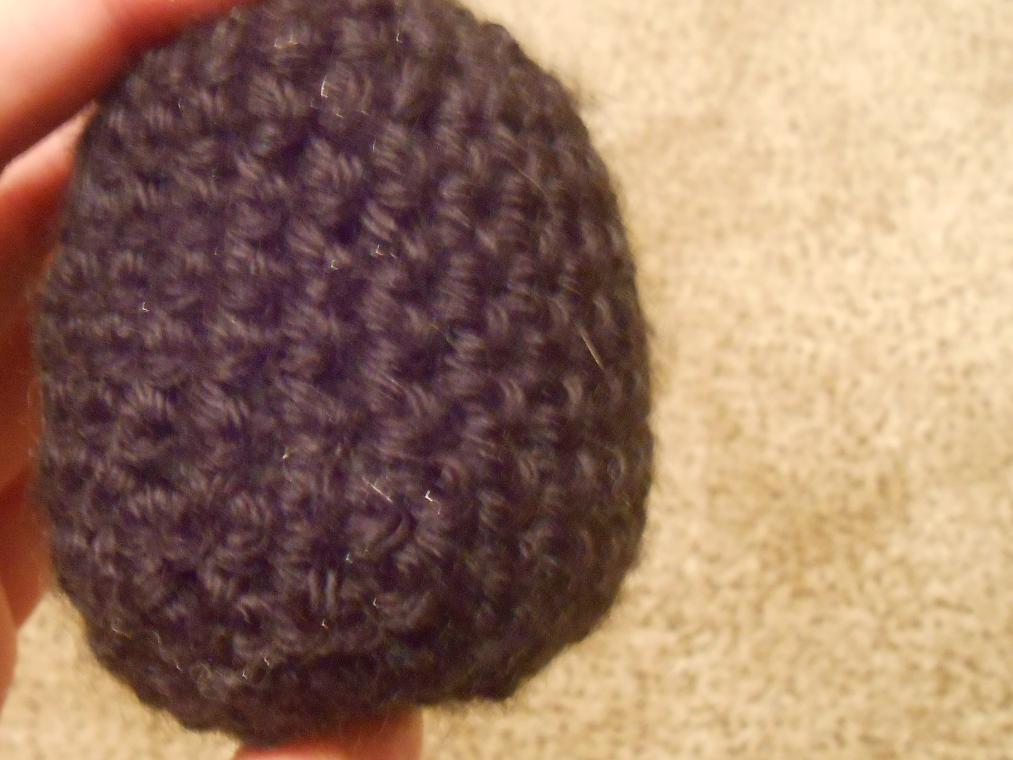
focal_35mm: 46
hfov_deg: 40.8
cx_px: 350
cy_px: 368
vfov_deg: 31.5
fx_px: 1346
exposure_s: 1/3
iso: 800
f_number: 3.8
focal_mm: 5.3
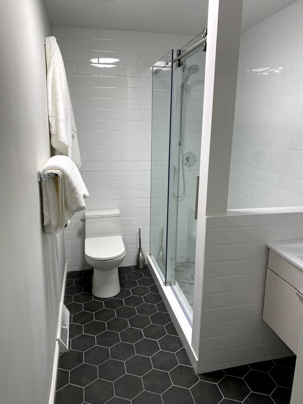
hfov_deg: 53.1
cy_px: 202
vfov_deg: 67.3
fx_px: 303
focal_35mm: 26
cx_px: 152
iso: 125
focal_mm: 4.25
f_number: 1.8
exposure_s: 1/120
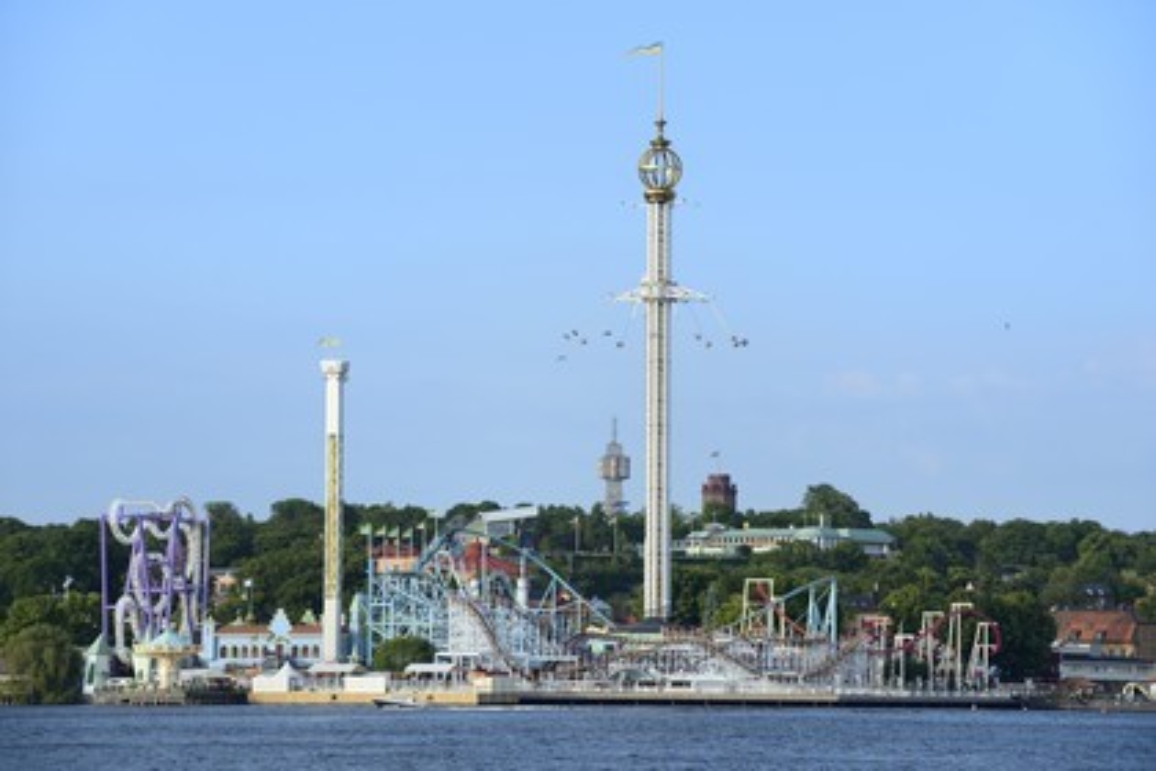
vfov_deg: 9.5
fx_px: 4656
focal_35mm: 145
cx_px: 578
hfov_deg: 14.2
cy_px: 386
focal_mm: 145
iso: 200
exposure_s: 1/400
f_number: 8
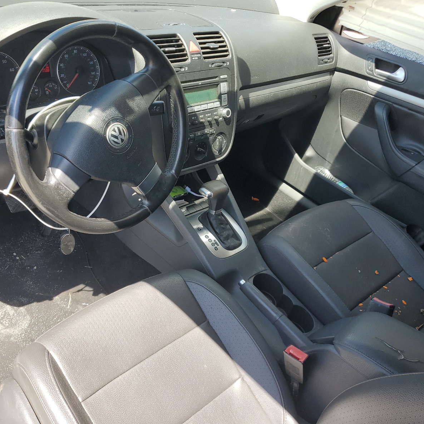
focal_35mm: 31
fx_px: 430
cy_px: 210
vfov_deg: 52.5
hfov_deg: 52.1
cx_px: 163
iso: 50
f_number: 1.5
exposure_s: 1/455
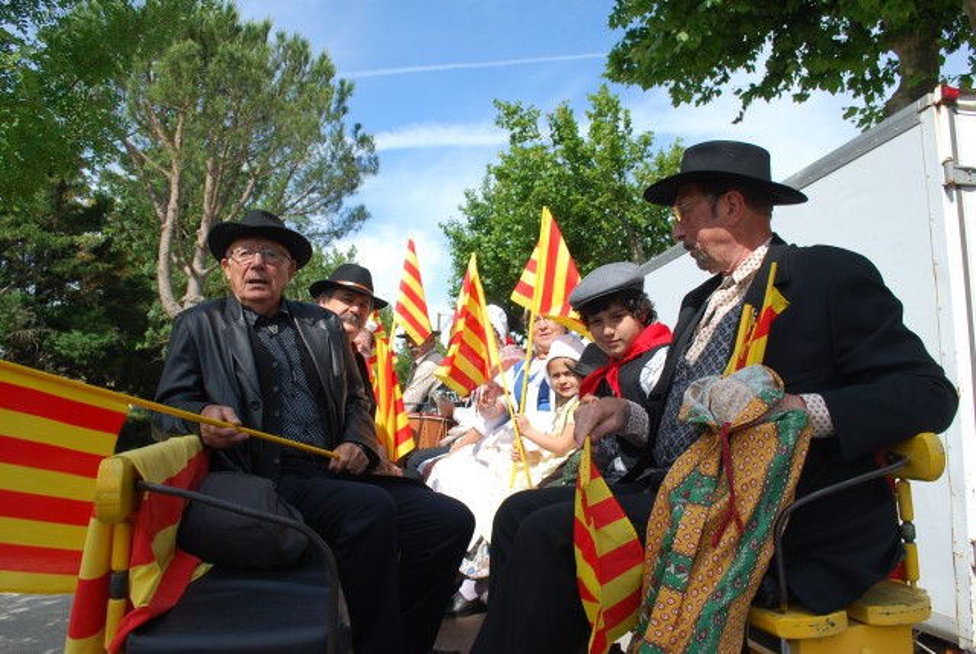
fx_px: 733
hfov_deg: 67.3
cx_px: 488
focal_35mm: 27
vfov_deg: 48.1
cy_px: 327
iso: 100
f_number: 7.1
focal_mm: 18
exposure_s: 1/200
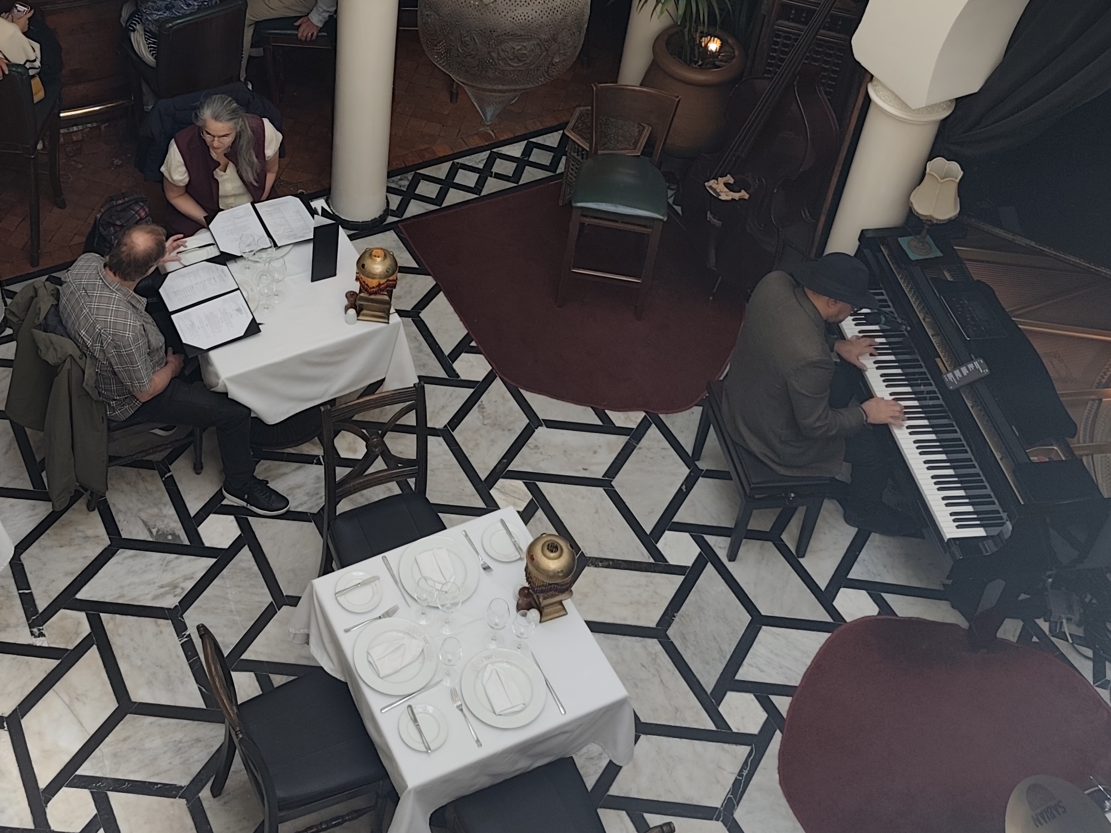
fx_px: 1508
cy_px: 72
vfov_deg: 29.5
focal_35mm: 47
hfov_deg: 39.9
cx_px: 366
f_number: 1.65
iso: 100
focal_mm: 6.19
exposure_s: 1/100
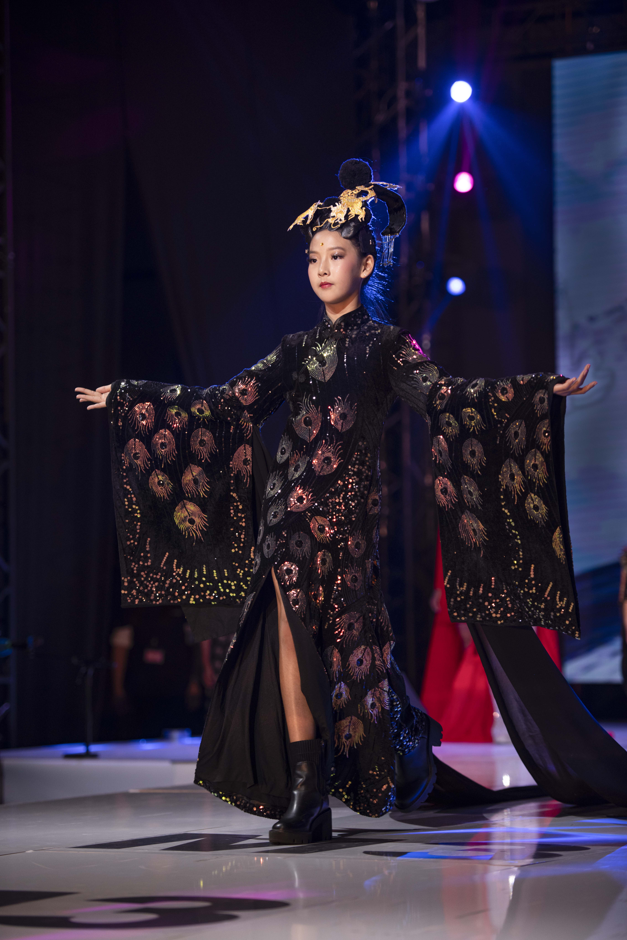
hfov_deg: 13.0
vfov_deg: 19.5
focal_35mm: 105
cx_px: 314
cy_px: 470
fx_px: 2743
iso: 640
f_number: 3.2
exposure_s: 1/250
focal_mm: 105
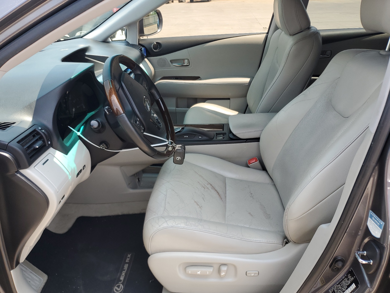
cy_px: 146
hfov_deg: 67.3
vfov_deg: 53.1
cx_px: 195
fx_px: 293
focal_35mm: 26
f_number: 1.5
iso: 50
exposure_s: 1/526
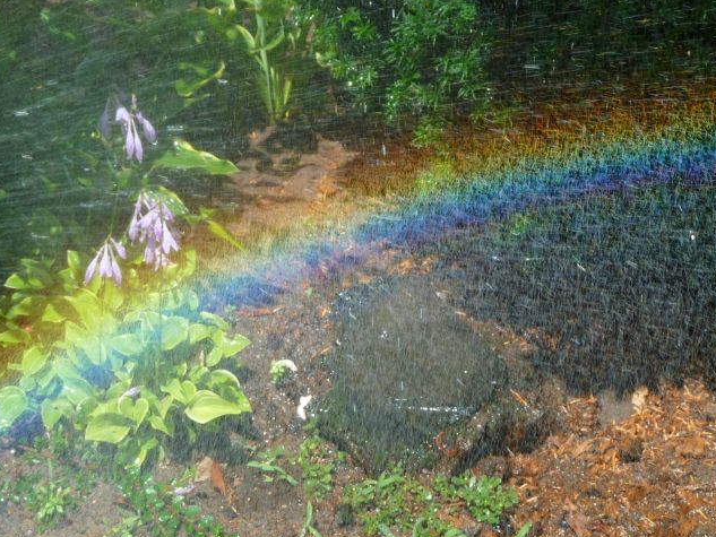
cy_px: 269
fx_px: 1883
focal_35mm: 91
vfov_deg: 16.2
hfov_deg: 21.5
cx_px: 357
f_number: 4.3
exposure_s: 1/320
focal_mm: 14.7
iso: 80
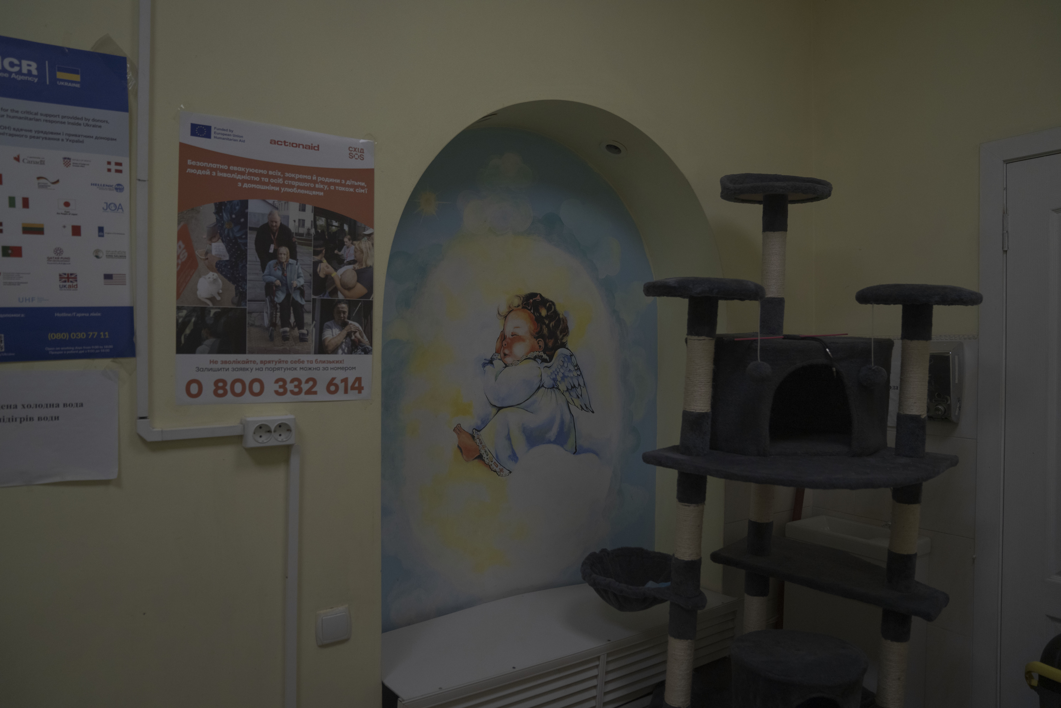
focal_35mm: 24
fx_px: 707
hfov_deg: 73.7
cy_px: 354
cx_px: 530
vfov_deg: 53.1
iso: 1250
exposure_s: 1/640
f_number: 2.8
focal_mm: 24
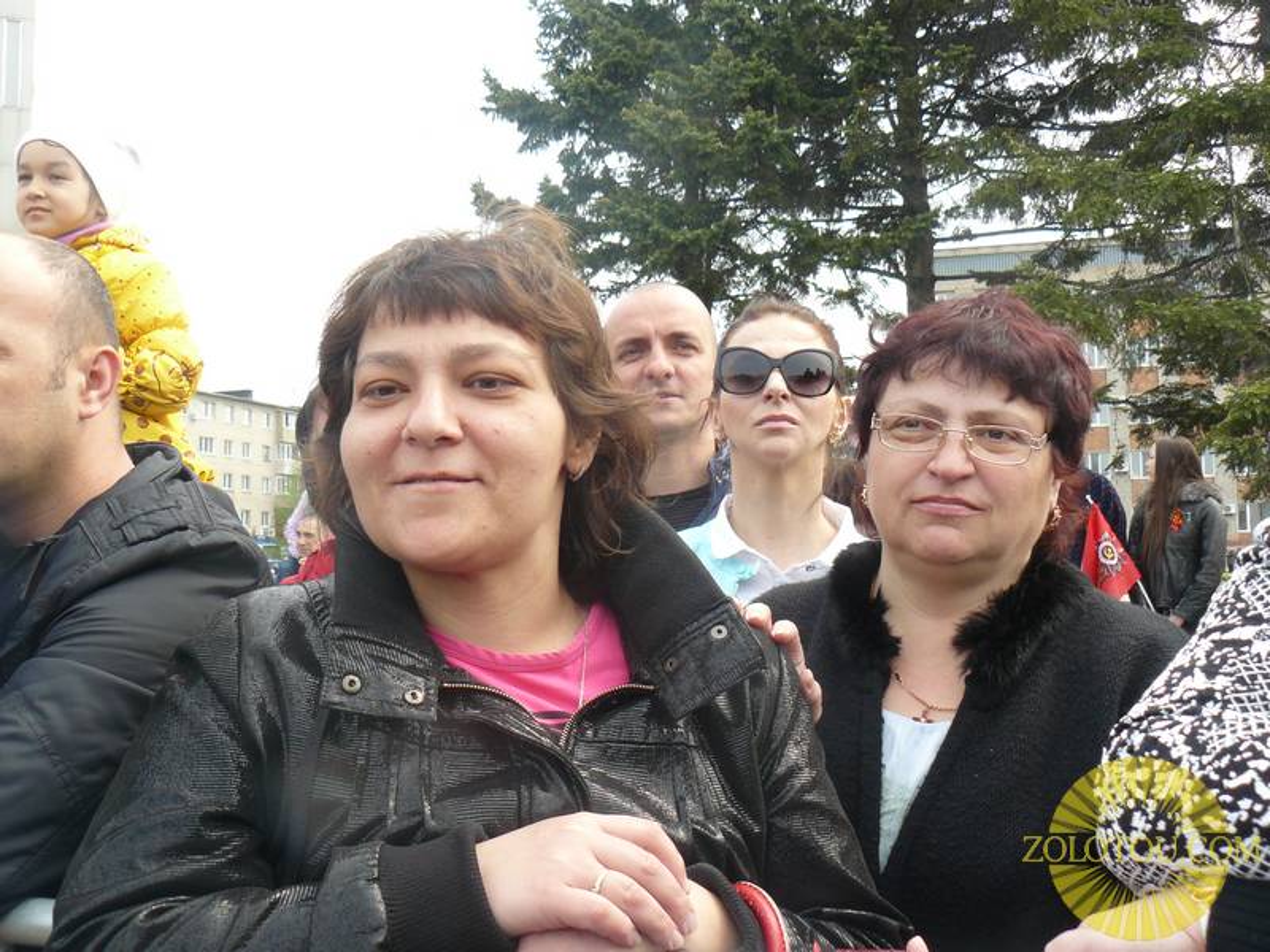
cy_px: 476
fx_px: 1321
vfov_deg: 39.7
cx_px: 635
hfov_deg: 51.4
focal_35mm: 36
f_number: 4
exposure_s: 1/200
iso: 100
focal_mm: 6
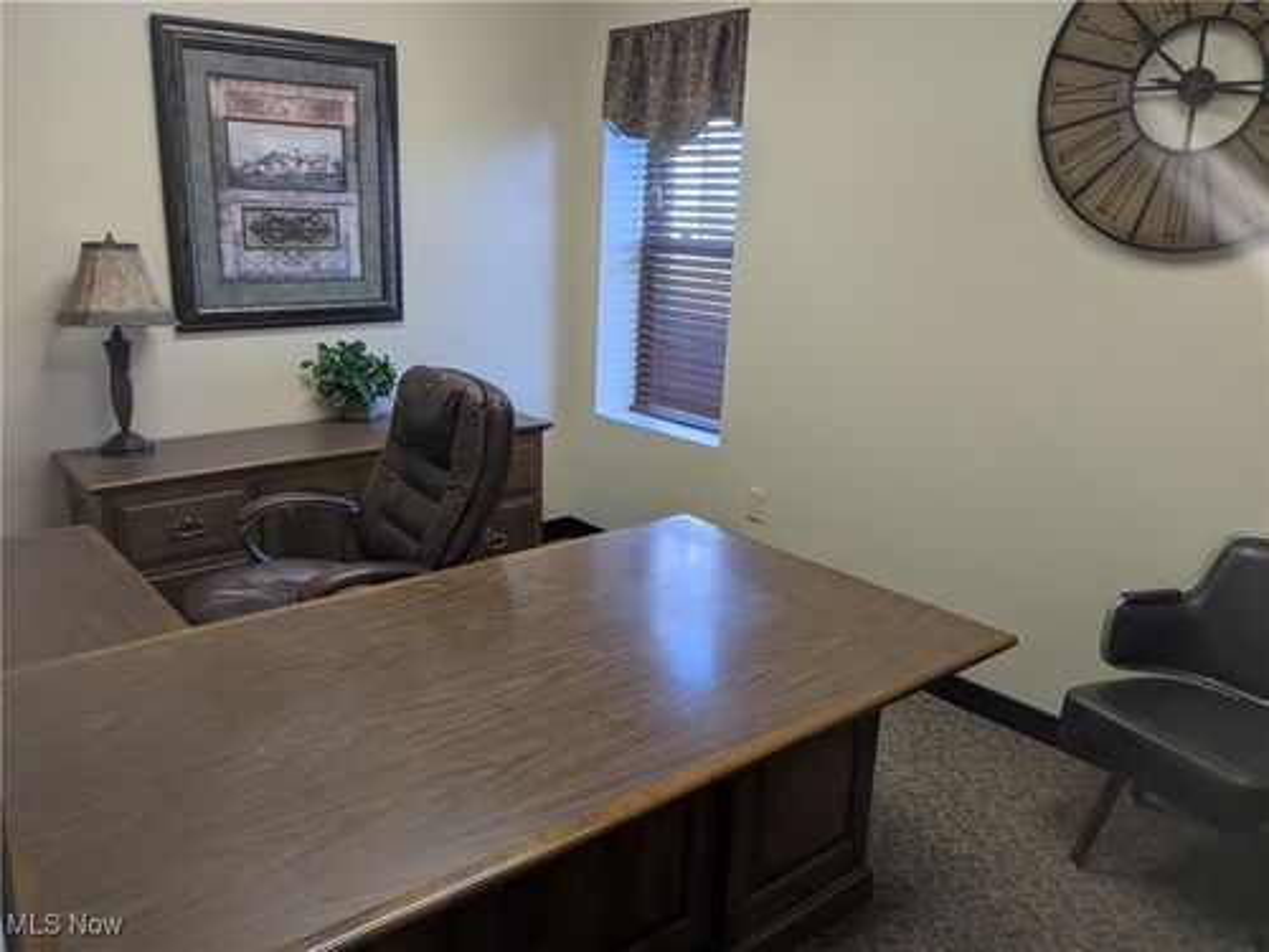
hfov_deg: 65.3
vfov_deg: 51.4
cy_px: 476
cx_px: 634
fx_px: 990
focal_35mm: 27
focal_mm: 4.38
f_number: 1.73
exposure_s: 1/120
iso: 92
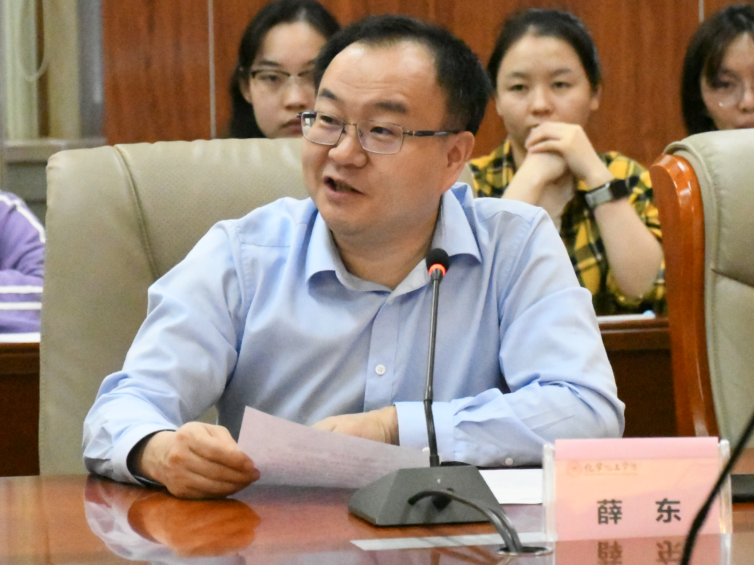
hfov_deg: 10.2
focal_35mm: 193
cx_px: 403
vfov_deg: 7.7
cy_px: 244
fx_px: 4203
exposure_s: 1/1600
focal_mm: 100
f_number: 5.6
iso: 51200
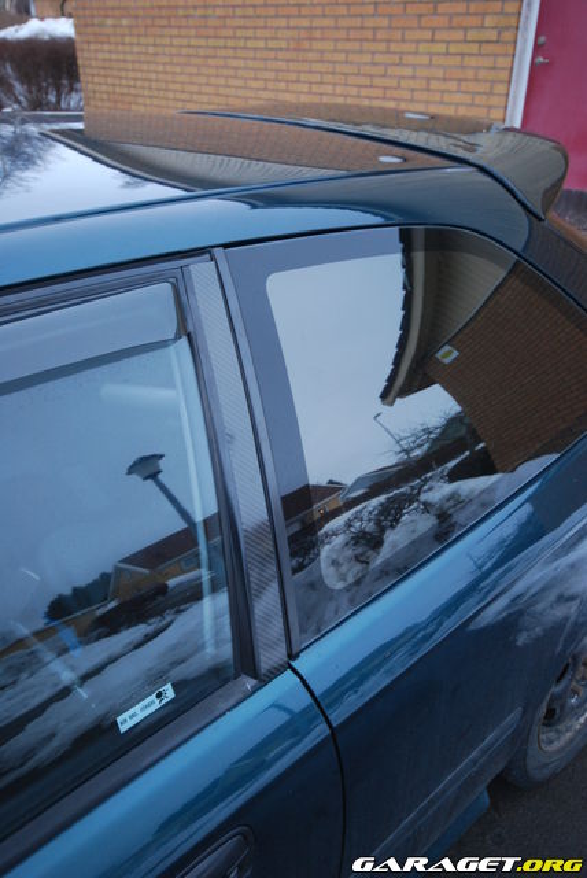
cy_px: 439
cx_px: 294
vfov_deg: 61.9
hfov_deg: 43.7
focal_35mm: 30
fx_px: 732
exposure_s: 1/6
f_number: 5.6
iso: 400
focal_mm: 20
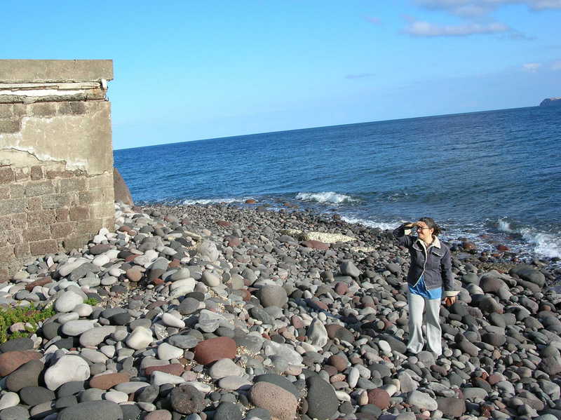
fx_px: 583
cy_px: 210
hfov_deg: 51.4
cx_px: 280
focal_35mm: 36
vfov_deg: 39.6
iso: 50
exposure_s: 1/539
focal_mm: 6
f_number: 3.7
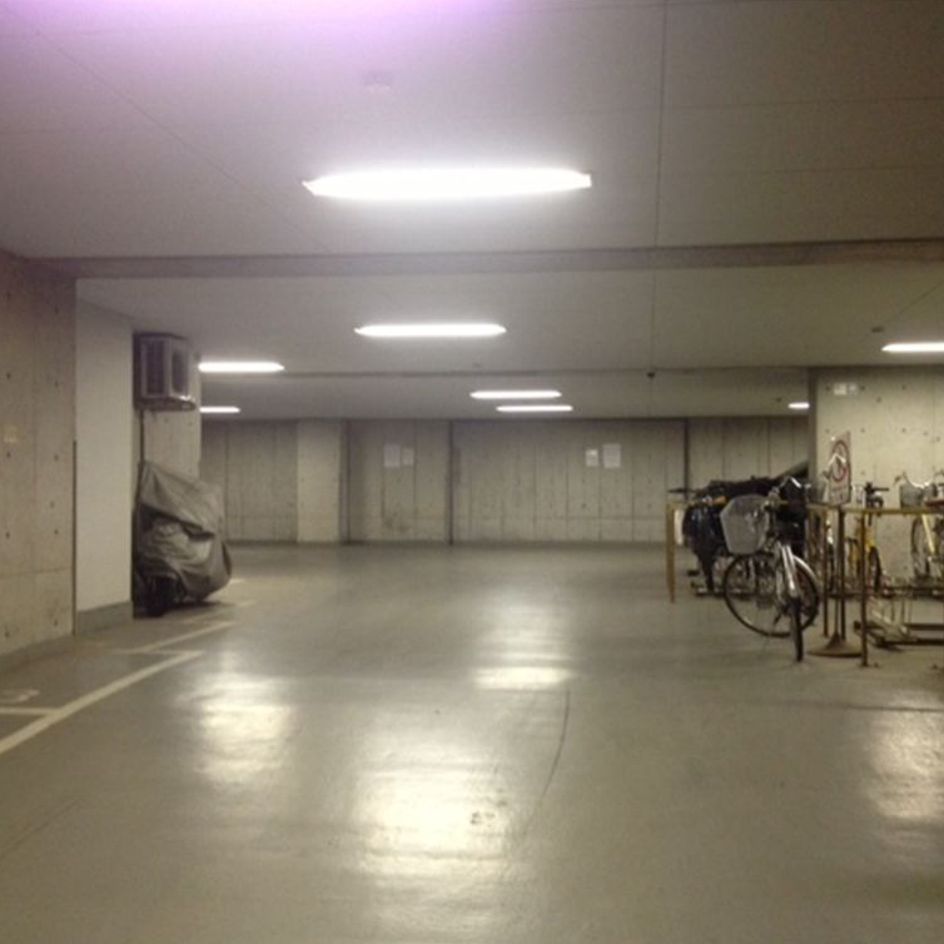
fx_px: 1296
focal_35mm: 42
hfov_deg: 40.0
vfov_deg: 40.0
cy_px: 475
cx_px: 502
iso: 200
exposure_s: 1/20
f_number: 2.4
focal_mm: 4.28
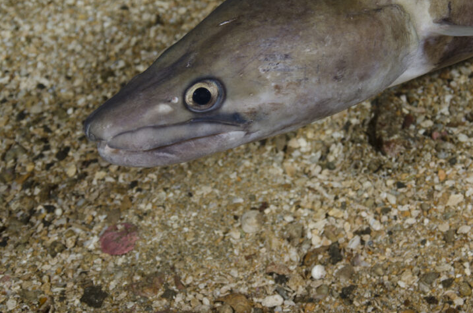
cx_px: 290
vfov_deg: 9.1
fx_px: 1967
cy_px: 106
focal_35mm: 150
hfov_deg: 13.7
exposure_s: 1/320
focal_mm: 70
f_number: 8
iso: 100
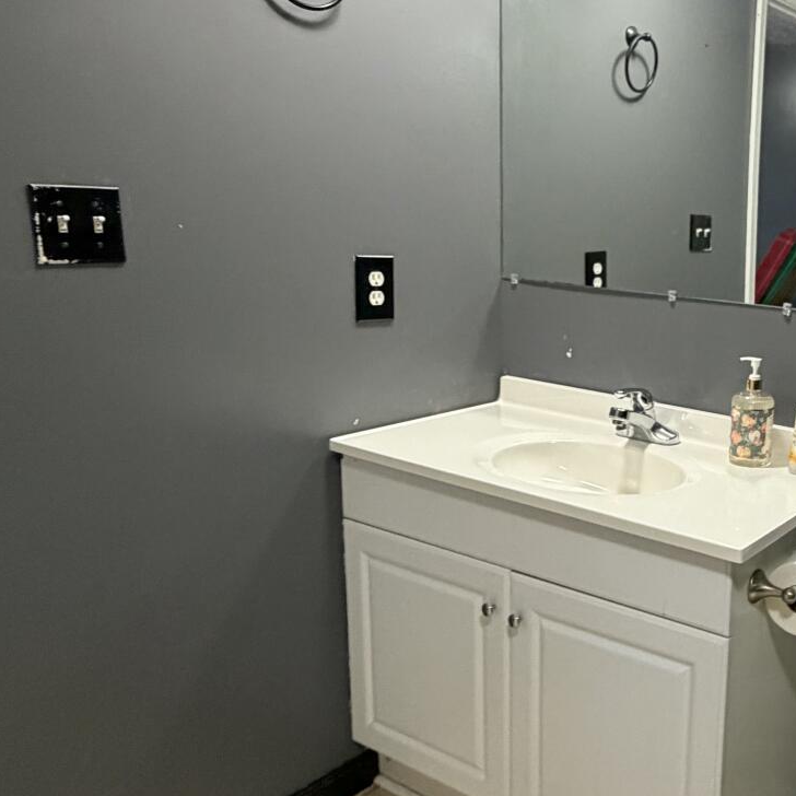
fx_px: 885
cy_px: 411
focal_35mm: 34
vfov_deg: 48.4
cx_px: 756
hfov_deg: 43.1
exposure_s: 1/60
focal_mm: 2.22
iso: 400
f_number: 2.2
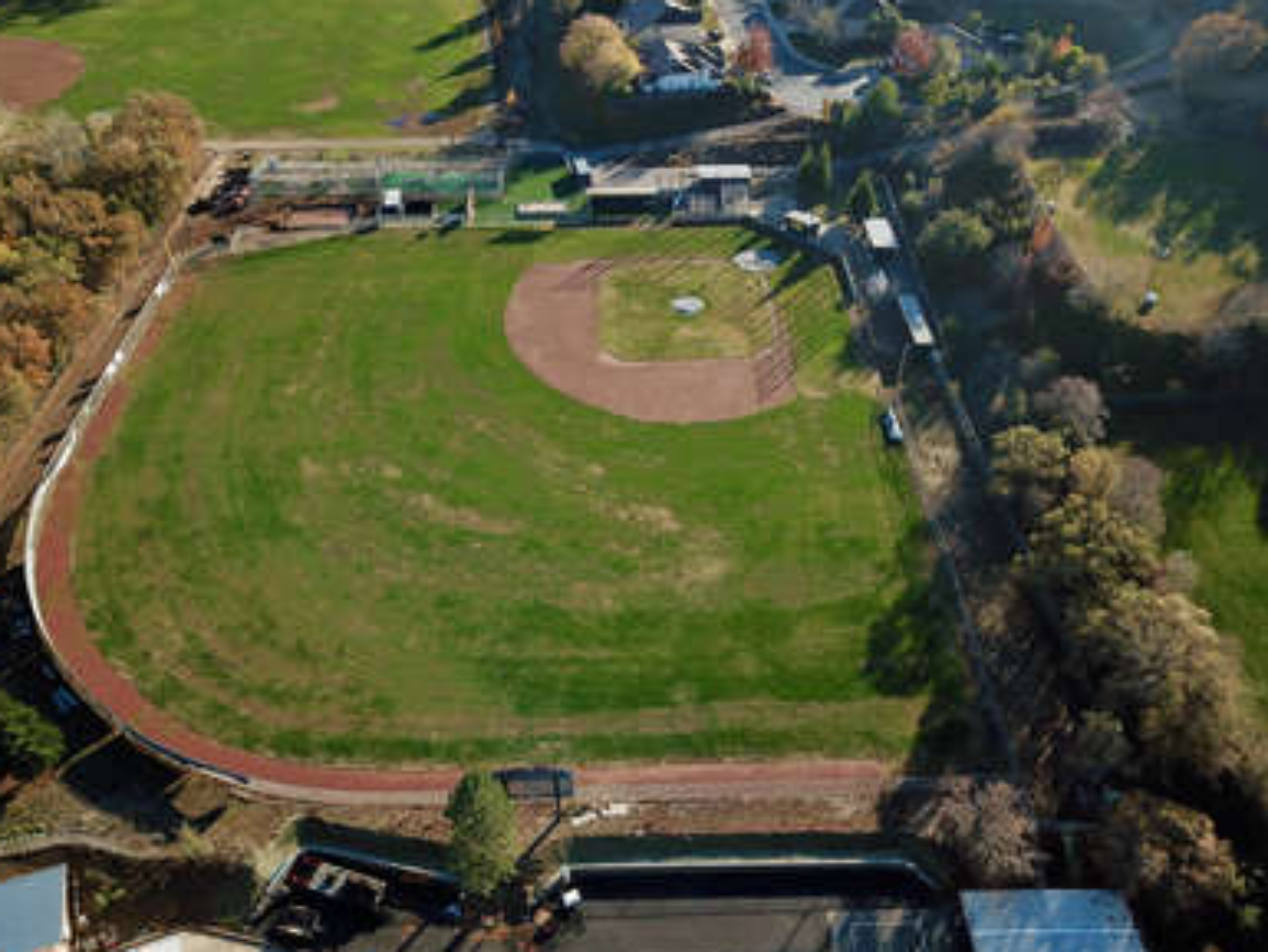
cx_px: 639
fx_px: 989
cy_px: 488
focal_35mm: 27
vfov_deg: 51.4
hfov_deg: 65.3
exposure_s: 1/778
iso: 100
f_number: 2.2
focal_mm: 4.73
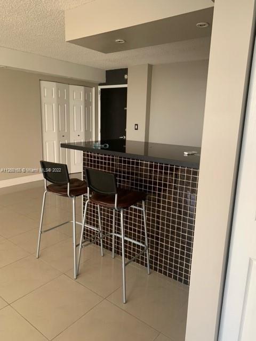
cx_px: 128
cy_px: 170
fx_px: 256
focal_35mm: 26
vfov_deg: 67.3
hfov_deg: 53.1
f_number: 1.8
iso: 64
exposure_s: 1/121
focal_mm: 4.25
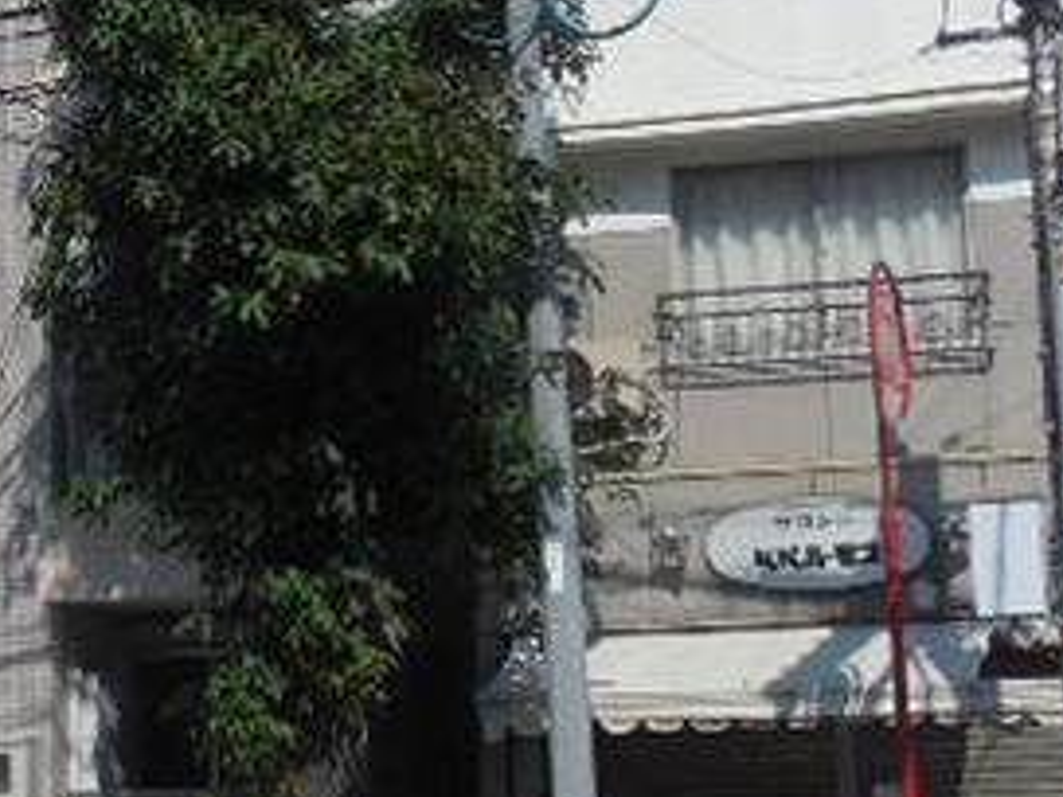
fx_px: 3163
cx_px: 51
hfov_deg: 18.7
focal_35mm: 103
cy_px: 193
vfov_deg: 14.3
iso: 125
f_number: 7.1
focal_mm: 7.1
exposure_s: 1/640
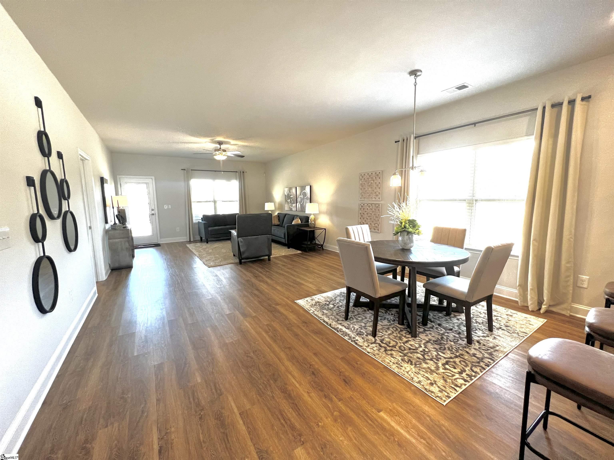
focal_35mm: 13
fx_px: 231
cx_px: 307
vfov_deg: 89.9
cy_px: 230
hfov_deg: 106.2
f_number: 1.8
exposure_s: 1/120
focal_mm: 1.57
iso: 200
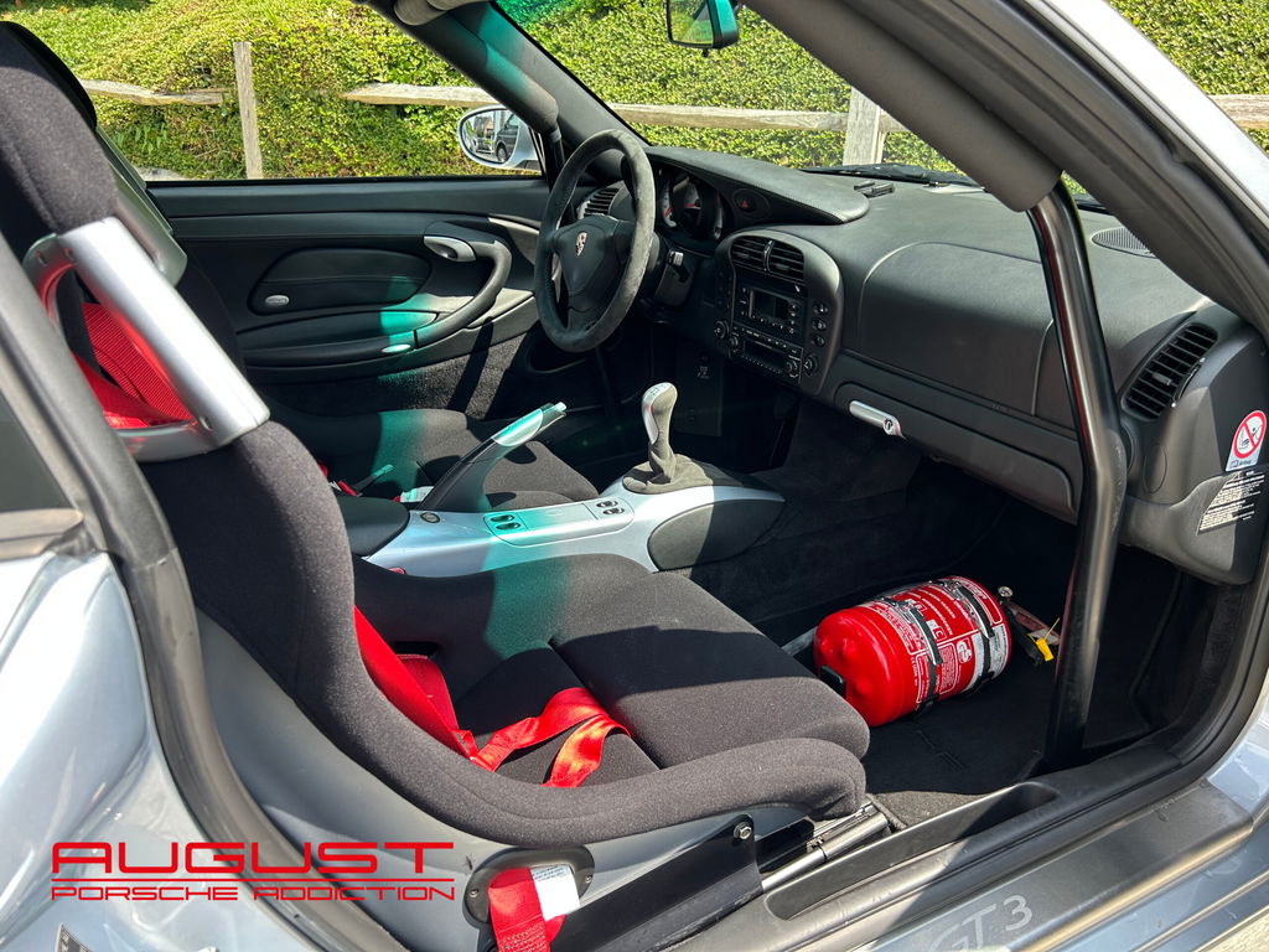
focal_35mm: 26
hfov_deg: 67.3
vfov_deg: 53.1
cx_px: 634
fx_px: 953
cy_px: 476
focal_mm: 5.7
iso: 50
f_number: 1.5
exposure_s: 1/448
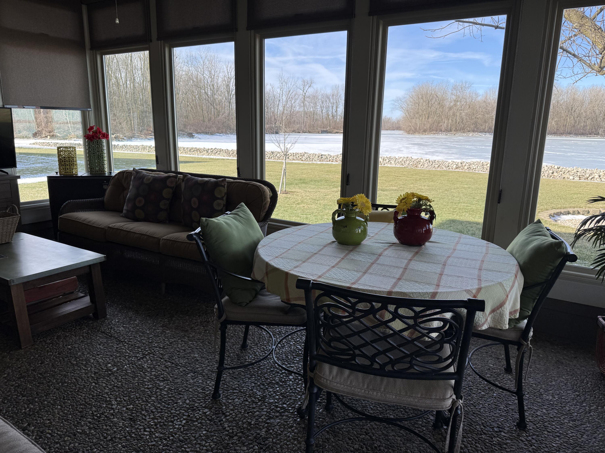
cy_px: 226
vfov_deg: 56.8
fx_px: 419
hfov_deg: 71.6
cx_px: 302
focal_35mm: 24
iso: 80
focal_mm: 6.76
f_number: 1.78
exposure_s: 1/665
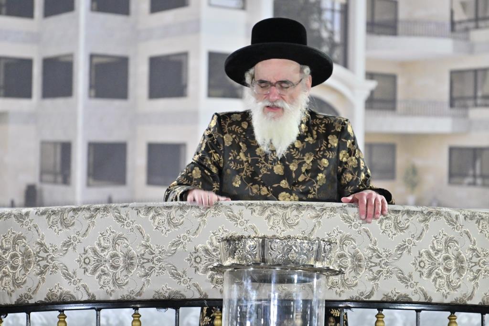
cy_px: 163
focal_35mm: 300
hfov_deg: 6.9
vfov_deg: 4.6
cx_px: 244
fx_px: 4073
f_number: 2.8
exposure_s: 1/200
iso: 1600
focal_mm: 200
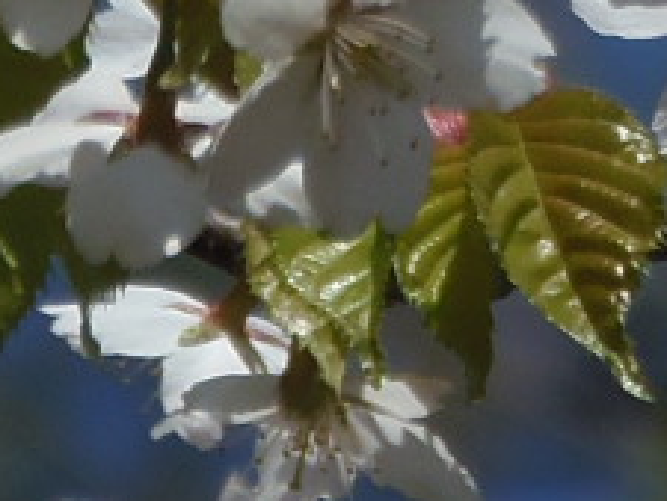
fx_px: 44688
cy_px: -335
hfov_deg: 0.9
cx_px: 1625
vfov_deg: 0.6
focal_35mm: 2318
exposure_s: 1/800
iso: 64
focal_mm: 60.4
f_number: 5
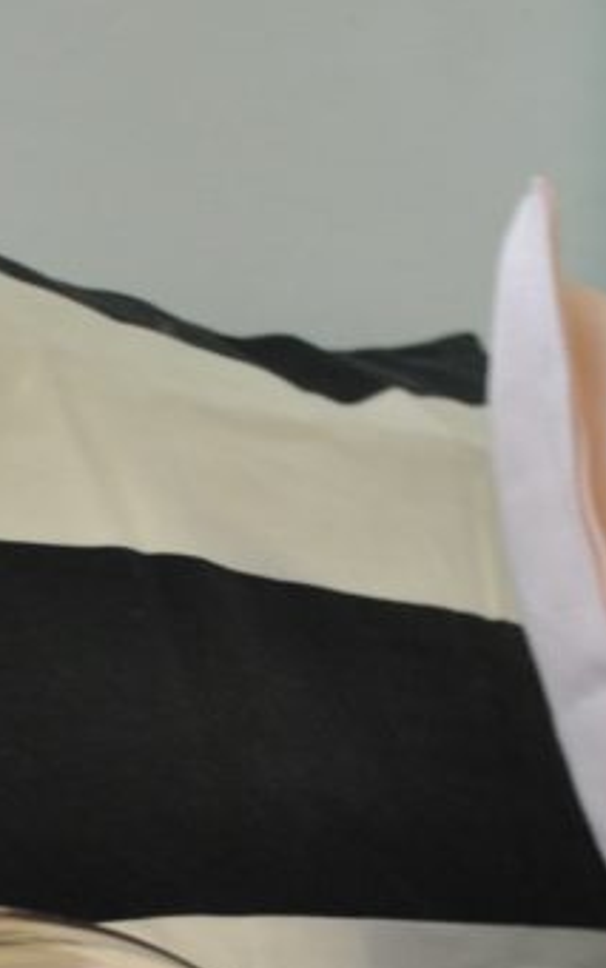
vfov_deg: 15.5
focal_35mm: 134
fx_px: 3523
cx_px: 105
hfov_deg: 9.8
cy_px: 824
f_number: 4.5
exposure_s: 1/30
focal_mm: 29
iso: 360
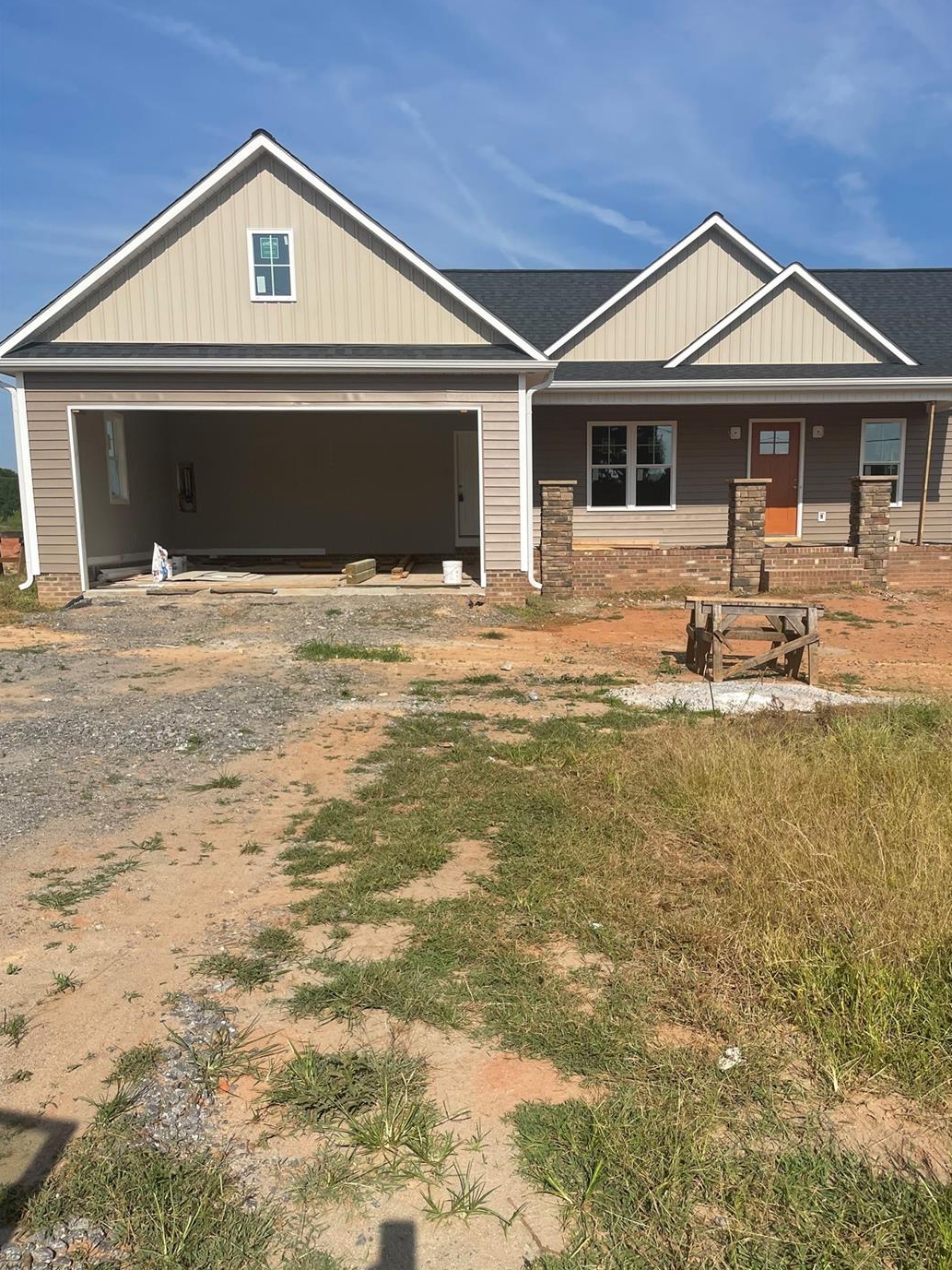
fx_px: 1063
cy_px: 682
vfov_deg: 61.6
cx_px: 529
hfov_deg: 48.1
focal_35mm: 29
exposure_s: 1/5556
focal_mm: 4.2
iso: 32
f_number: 1.6
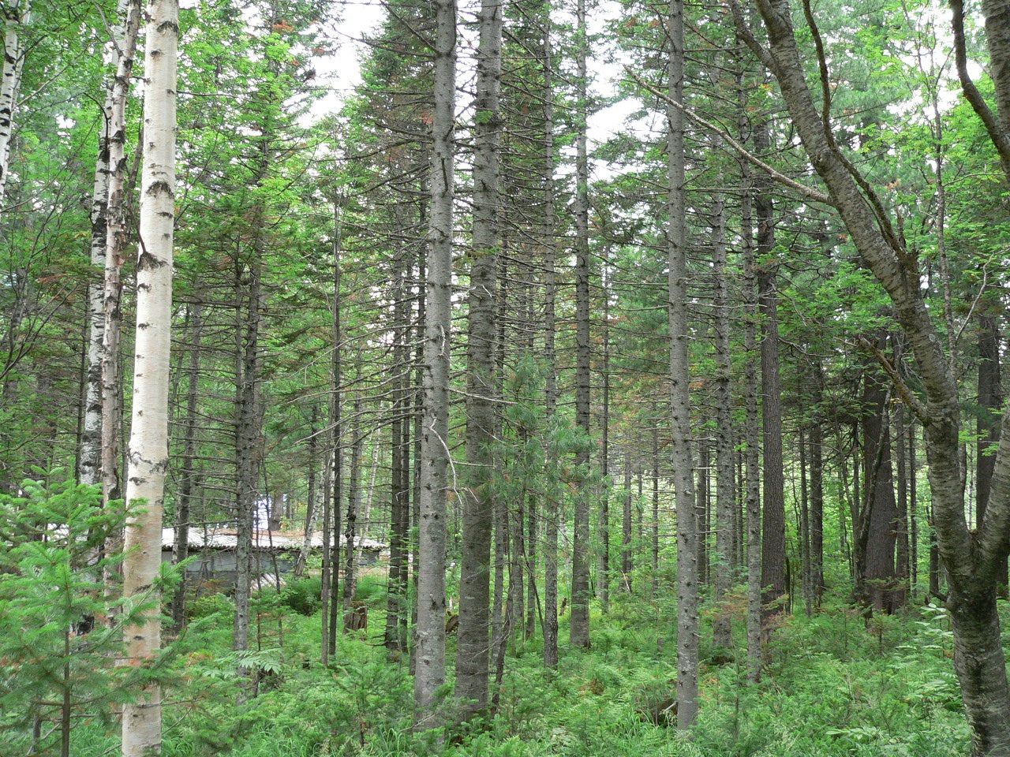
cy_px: 378
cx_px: 505
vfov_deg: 39.7
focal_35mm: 36
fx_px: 1050
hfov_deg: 51.4
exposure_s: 1/60
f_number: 2.8
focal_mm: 6
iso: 200
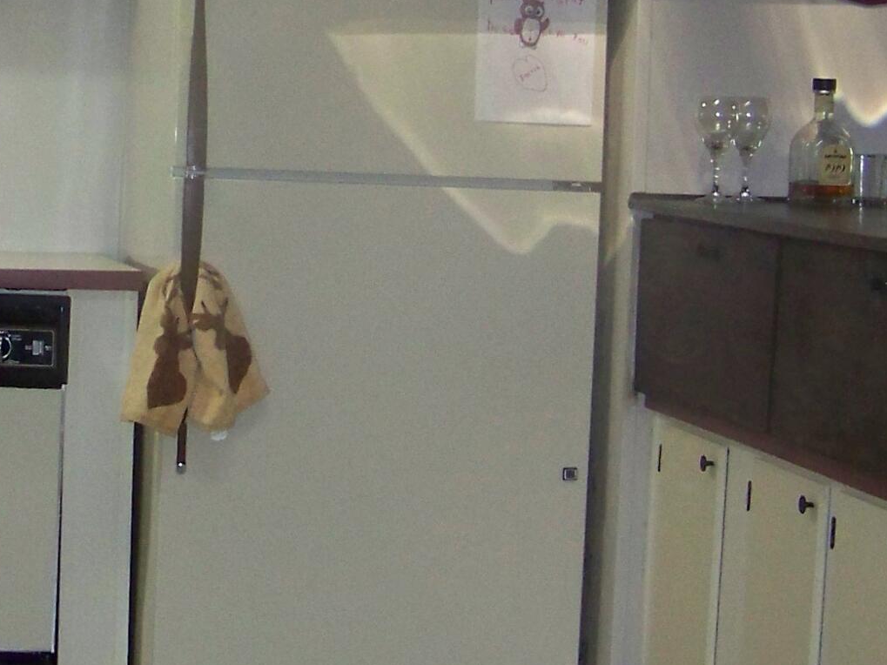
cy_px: 138
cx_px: 11
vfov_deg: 13.9
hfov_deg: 18.1
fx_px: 2716
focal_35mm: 106
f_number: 2.8
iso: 200
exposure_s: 1/30
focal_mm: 5.85
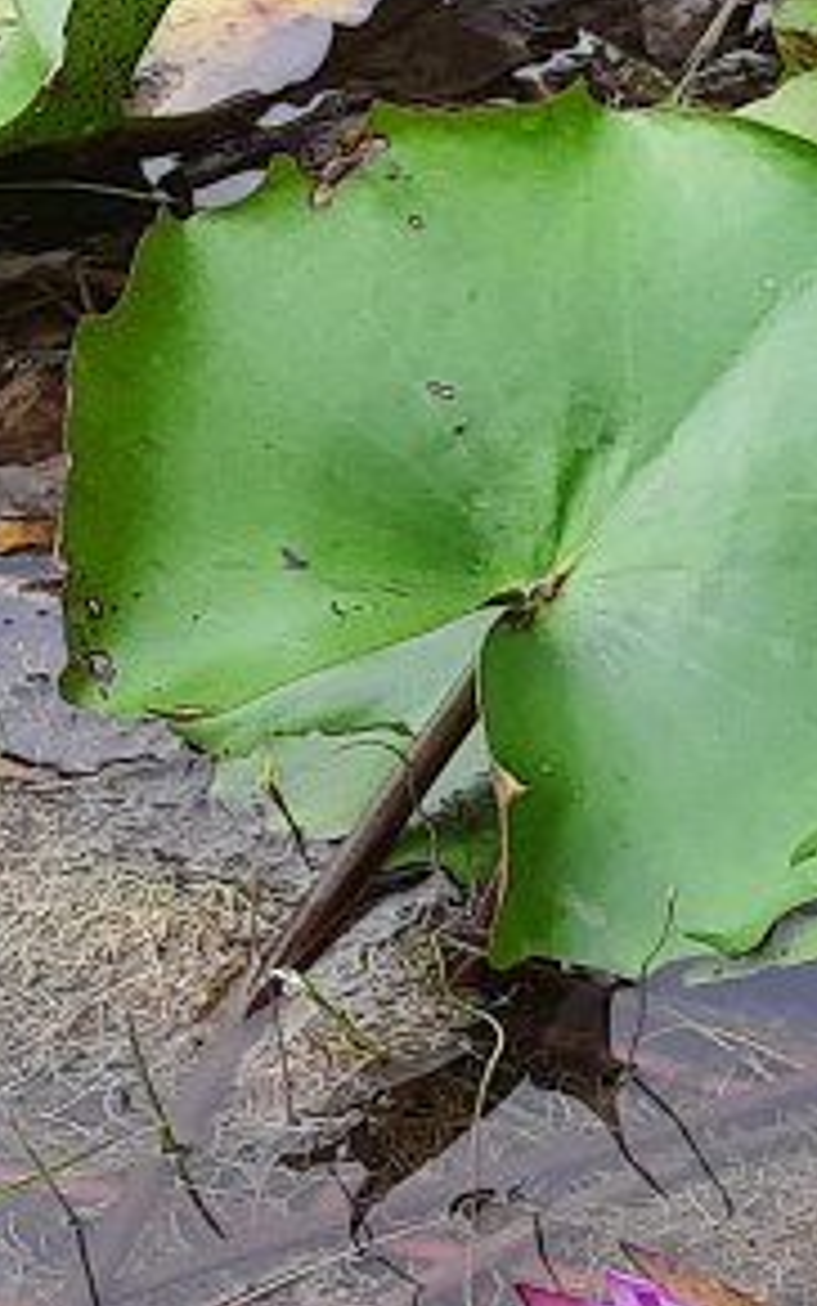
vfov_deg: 14.8
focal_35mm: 140
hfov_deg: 7.2
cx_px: 3120
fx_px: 4985
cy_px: 1207
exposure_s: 1/298
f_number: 1.8
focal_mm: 5.23
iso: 20
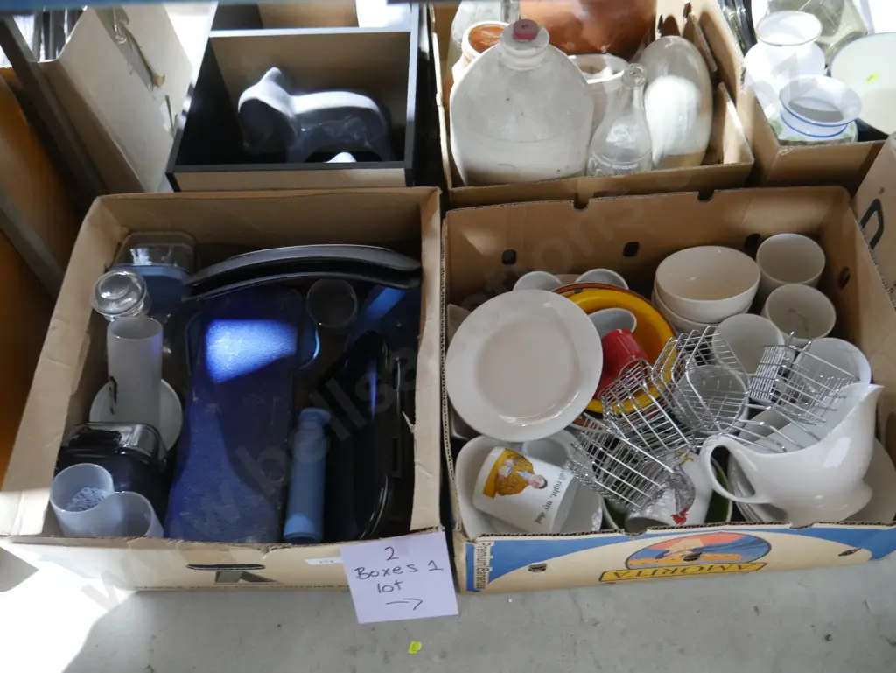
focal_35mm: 28
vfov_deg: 49.8
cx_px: 448
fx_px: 725
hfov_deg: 63.4
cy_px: 336
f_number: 3.5
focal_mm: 14
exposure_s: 1/30
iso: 3200
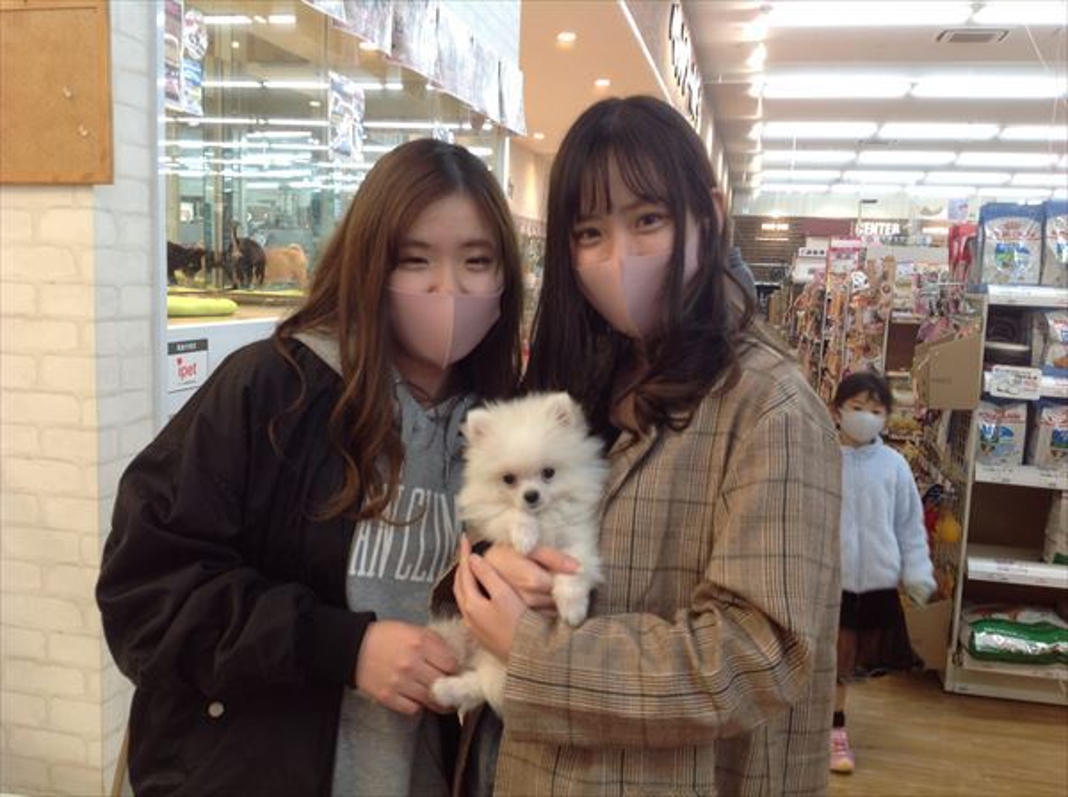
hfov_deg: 52.7
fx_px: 1078
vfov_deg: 40.6
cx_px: 534
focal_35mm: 35
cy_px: 398
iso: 50
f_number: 2.4
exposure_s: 1/30
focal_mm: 4.28
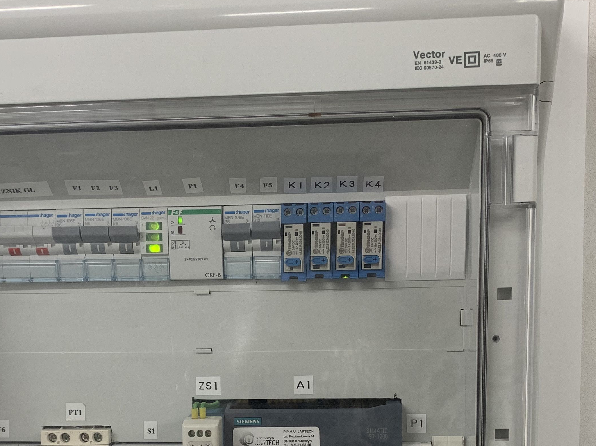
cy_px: 403
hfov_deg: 38.1
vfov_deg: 28.0
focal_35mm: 50
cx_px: 257
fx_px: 861
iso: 80
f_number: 1.8
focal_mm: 4.25
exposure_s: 1/121
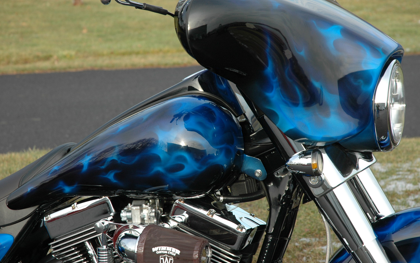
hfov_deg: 19.3
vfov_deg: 12.1
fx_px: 1236
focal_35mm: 108
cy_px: 127
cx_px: 211
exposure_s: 1/200
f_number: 7.1
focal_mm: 70
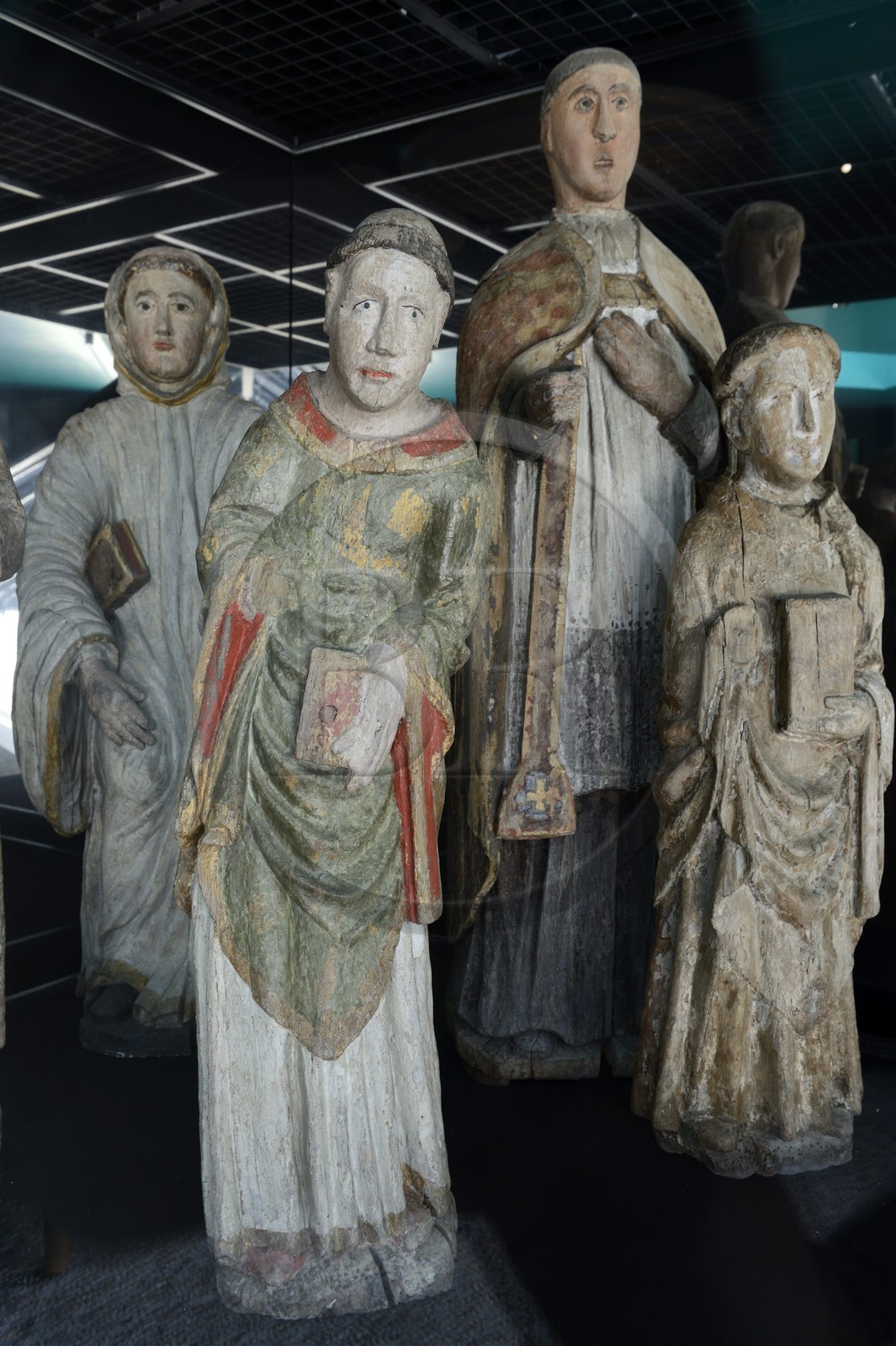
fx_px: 1196
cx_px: 448
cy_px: 673
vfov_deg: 58.7
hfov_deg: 41.1
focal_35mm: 32
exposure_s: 1/80
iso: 800
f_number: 6.3
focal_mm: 32
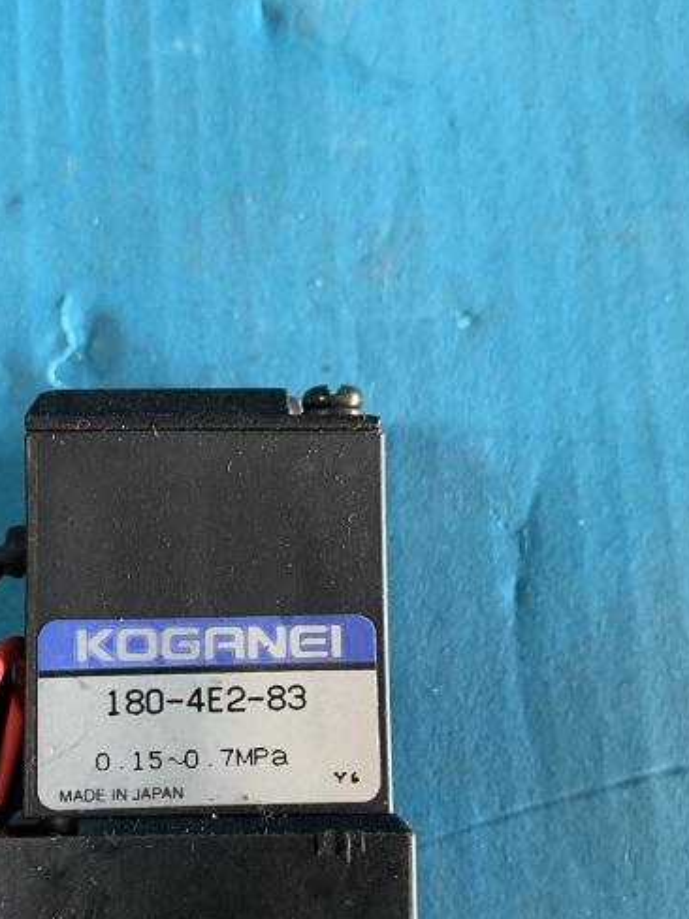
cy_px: 509
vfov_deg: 43.8
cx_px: 229
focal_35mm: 43
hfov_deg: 33.3
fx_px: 1141
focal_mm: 4.25
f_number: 1.8
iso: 320
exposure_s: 1/60
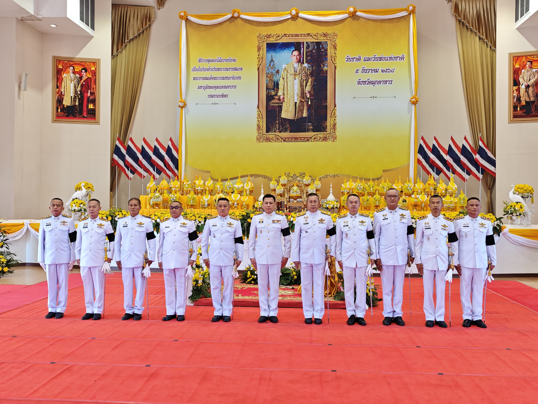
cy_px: 202
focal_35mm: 35
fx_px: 544
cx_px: 269
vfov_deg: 40.7
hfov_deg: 52.6
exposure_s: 1/100
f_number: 1.63
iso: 200
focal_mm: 8.72
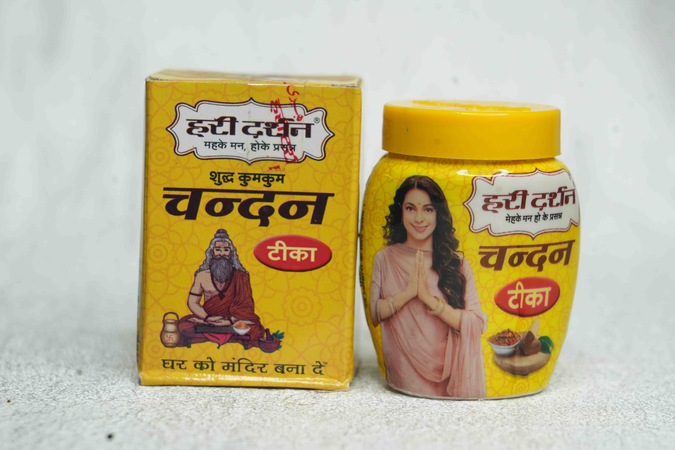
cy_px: 225
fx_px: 1969
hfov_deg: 19.5
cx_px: 338
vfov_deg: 13.0
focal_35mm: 105
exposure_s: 1/125
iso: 1000
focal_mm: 105
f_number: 9
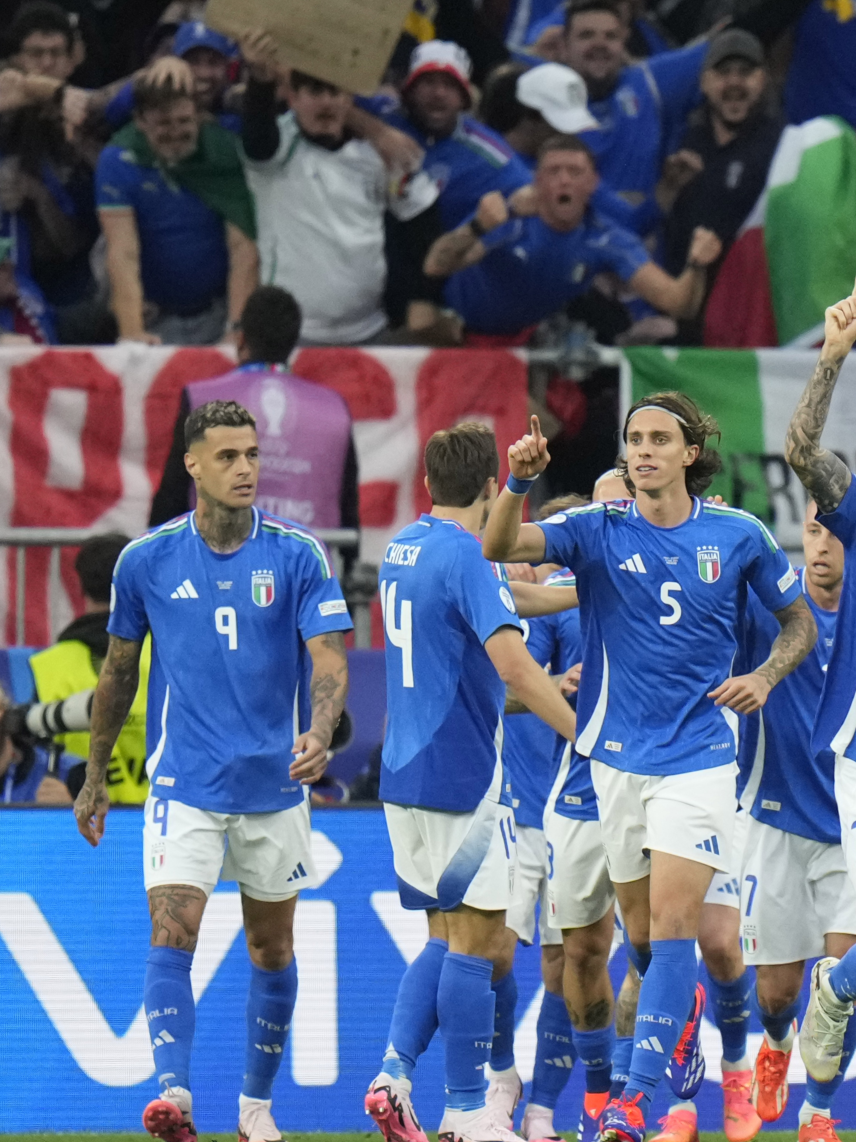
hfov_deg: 2.1
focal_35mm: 698
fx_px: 23017
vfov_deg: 2.8
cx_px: 380
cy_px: 545
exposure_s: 1/2500
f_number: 2.8
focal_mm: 400
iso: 3200
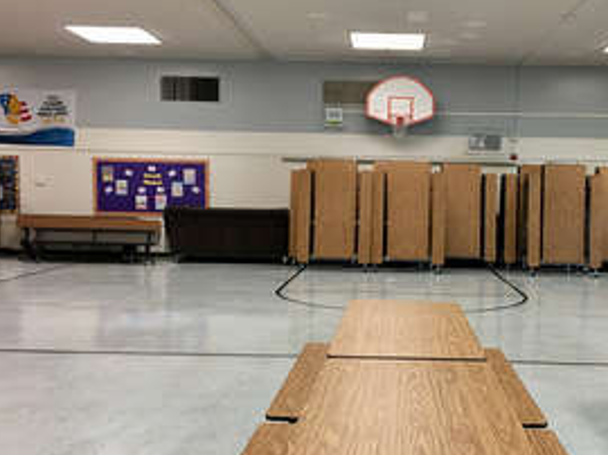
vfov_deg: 33.5
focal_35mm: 43
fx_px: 755
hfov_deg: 43.6
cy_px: 259
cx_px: 378
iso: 50
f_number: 2.2
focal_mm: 4.15
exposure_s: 1/15
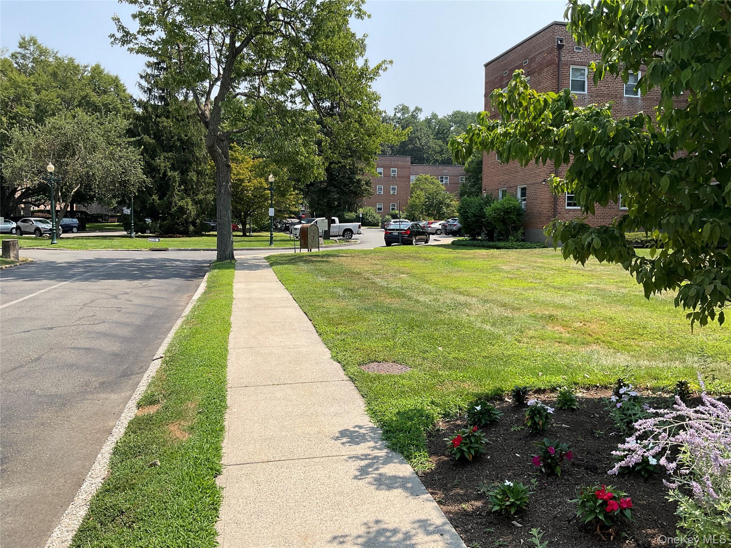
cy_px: 274
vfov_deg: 48.2
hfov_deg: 61.7
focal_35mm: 29
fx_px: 612
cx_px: 366
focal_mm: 3
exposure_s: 1/1279
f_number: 1.8
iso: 16
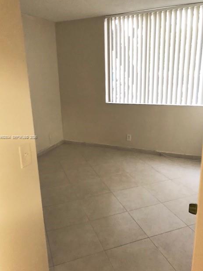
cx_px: 98
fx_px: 227
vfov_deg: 61.7
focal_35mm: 29
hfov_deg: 48.2
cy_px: 137
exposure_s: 1/15
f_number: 1.8
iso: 80
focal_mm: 3.99
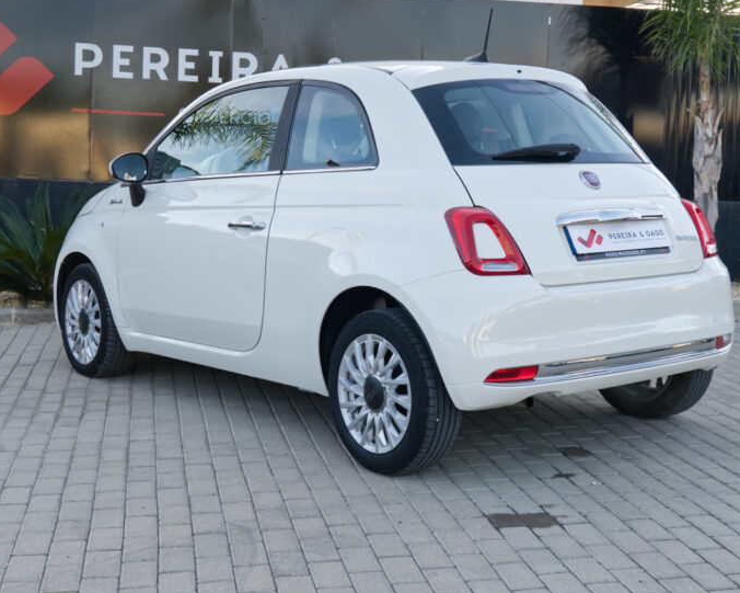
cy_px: 263
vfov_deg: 28.1
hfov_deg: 34.7
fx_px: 1183
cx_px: 393
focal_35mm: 54
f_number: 8
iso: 500
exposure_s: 1/125
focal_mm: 25.6
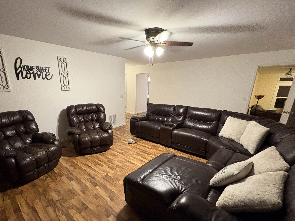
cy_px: 127
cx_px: 129
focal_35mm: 17
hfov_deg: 90.6
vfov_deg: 74.3
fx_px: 145
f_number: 2.2
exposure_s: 1/60
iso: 800
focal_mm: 2.22
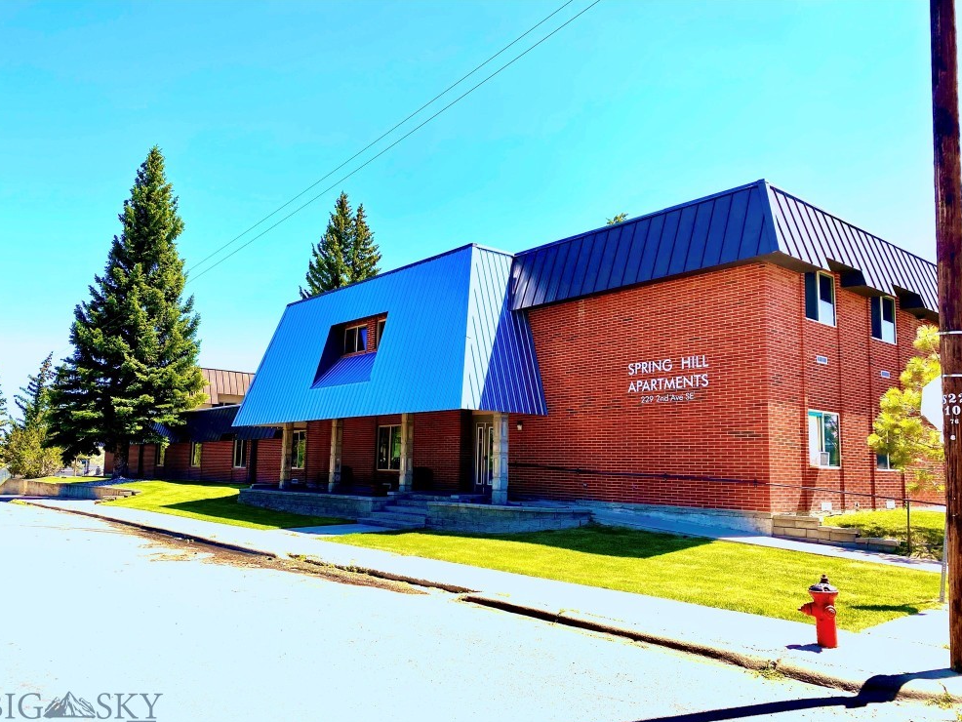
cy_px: 374
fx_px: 751
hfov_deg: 65.3
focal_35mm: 27
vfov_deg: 51.4
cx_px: 472
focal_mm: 4.25
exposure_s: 1/2141
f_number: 1.8
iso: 32
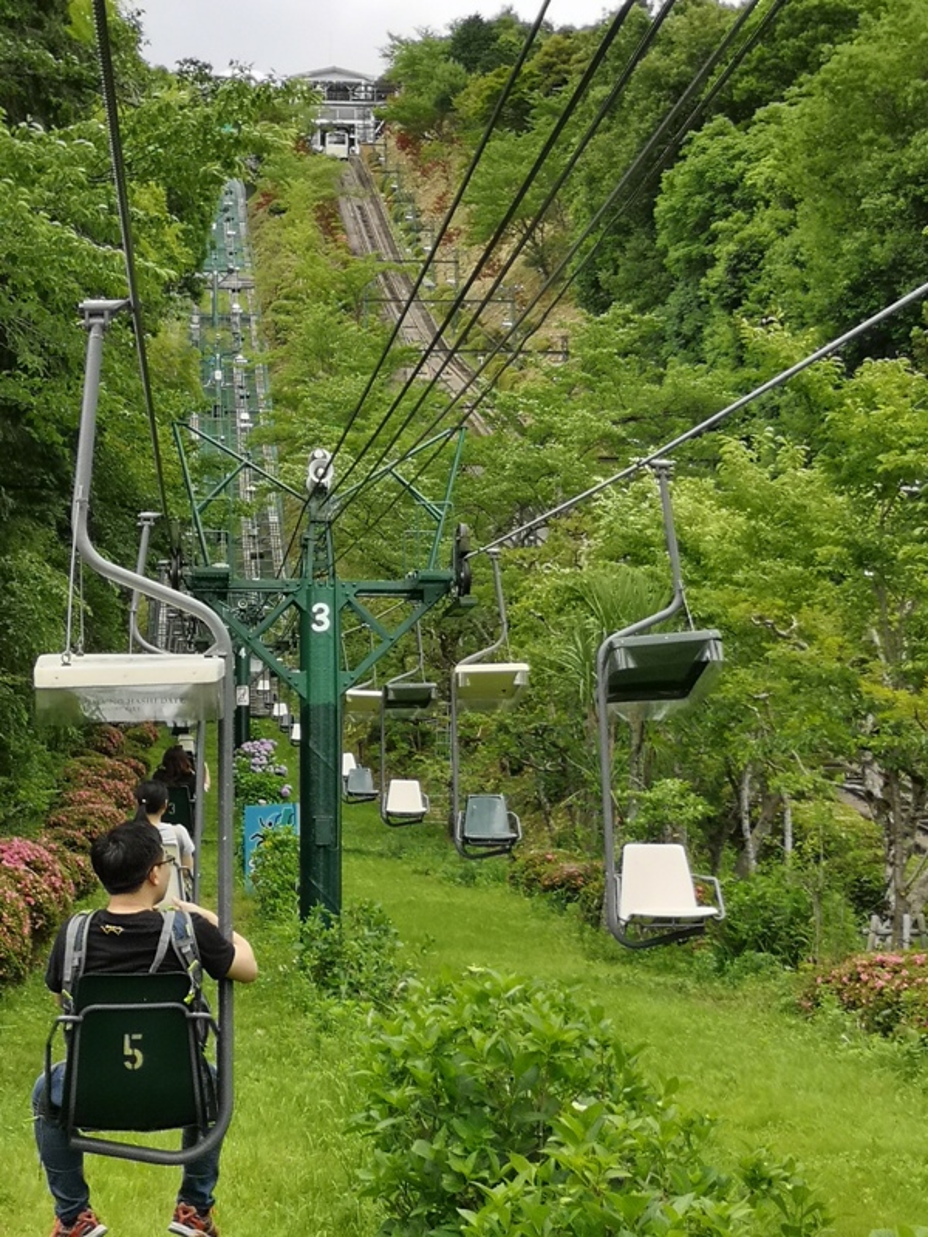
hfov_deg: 19.9
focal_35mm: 74
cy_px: 618
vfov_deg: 26.3
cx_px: 464
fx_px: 2645
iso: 50
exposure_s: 1/556
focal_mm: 3.95
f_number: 1.8
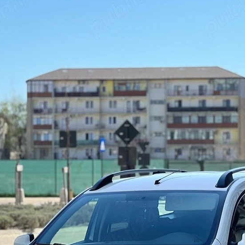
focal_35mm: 164
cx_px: 165
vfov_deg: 10.6
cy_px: 247
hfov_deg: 10.6
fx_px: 1313
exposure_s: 1/174
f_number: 2.8
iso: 32
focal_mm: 9
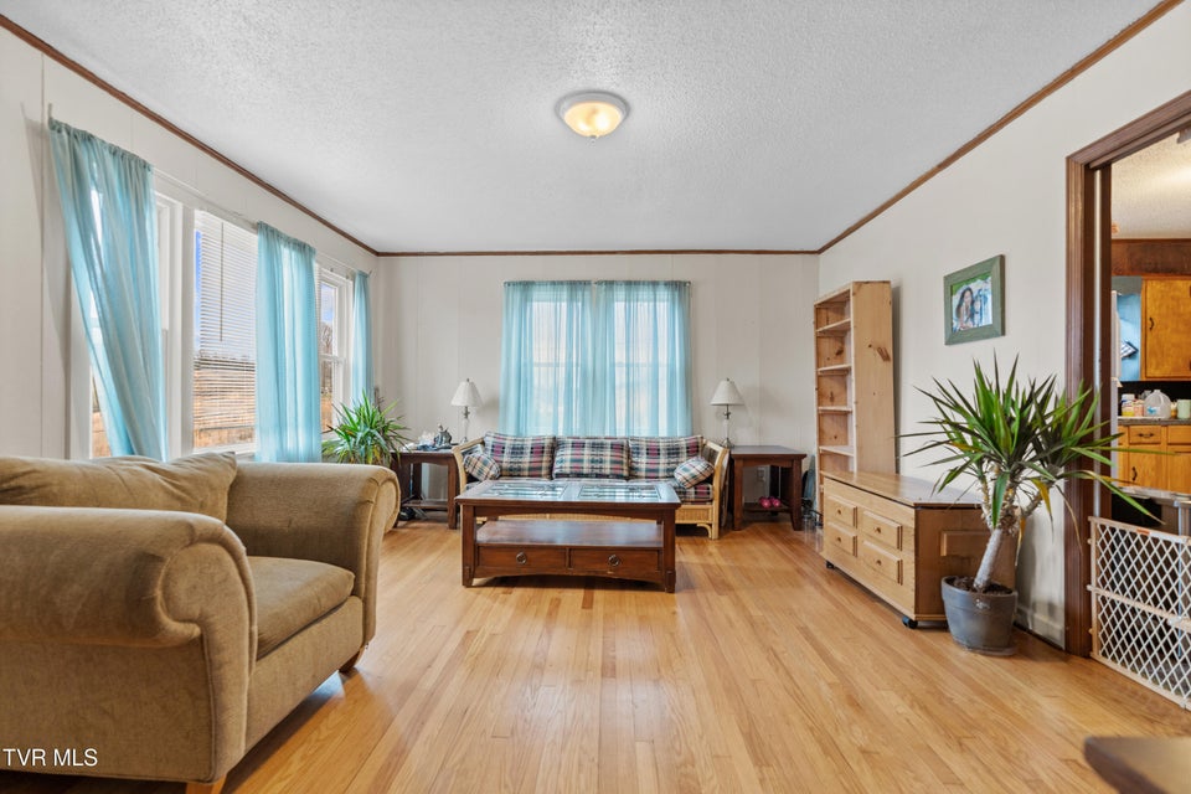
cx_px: 596
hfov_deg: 96.7
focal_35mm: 16
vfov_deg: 73.7
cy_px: 397
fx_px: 529
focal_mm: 16
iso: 250
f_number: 3.5
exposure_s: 1/6
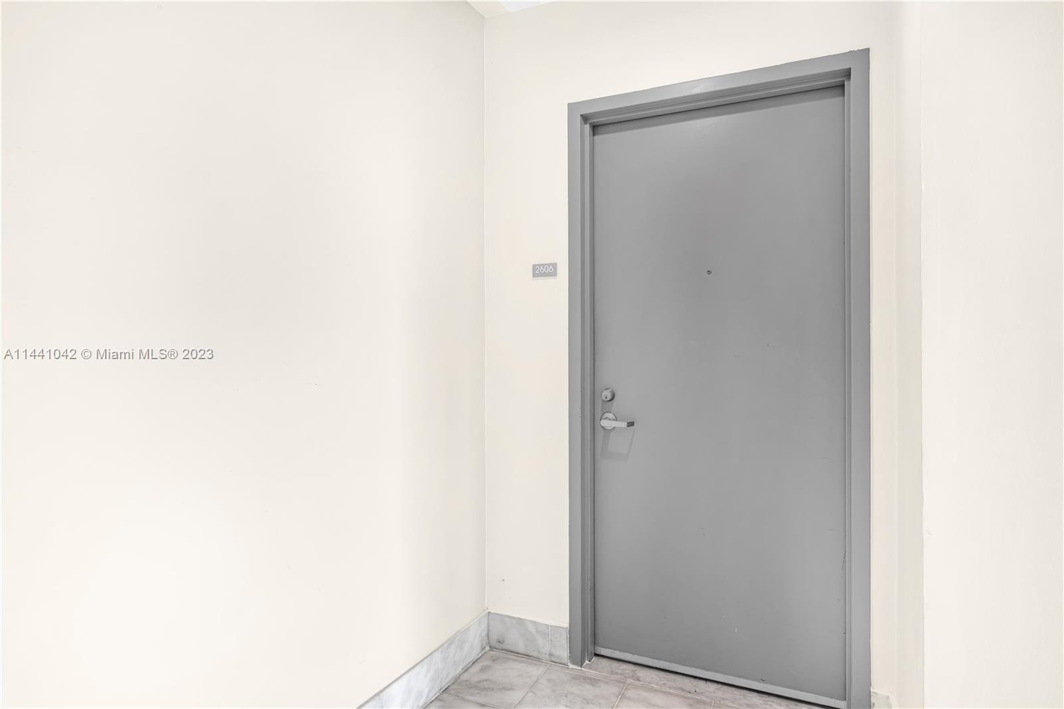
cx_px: 532
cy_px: 354
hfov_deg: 84.0
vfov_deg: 61.9
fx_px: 591
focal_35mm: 20
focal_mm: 20
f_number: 9
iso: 200
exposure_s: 1/8
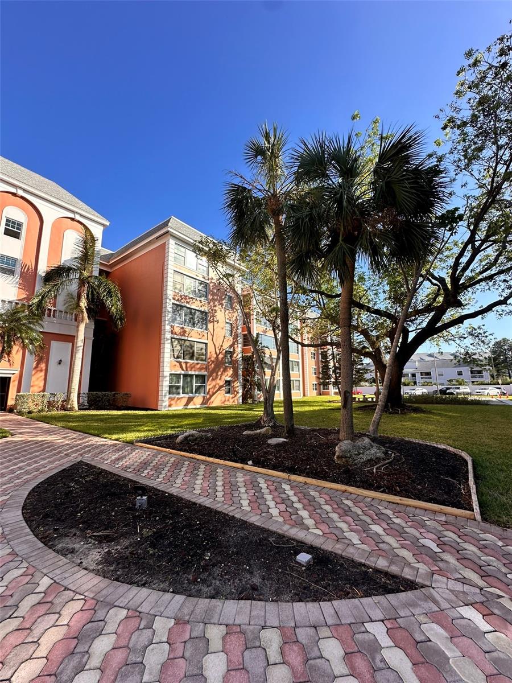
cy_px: 342
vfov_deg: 102.1
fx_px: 276
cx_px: 256
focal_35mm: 14
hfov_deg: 85.7
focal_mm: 2.22
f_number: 2.2
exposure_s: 1/1043
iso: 40
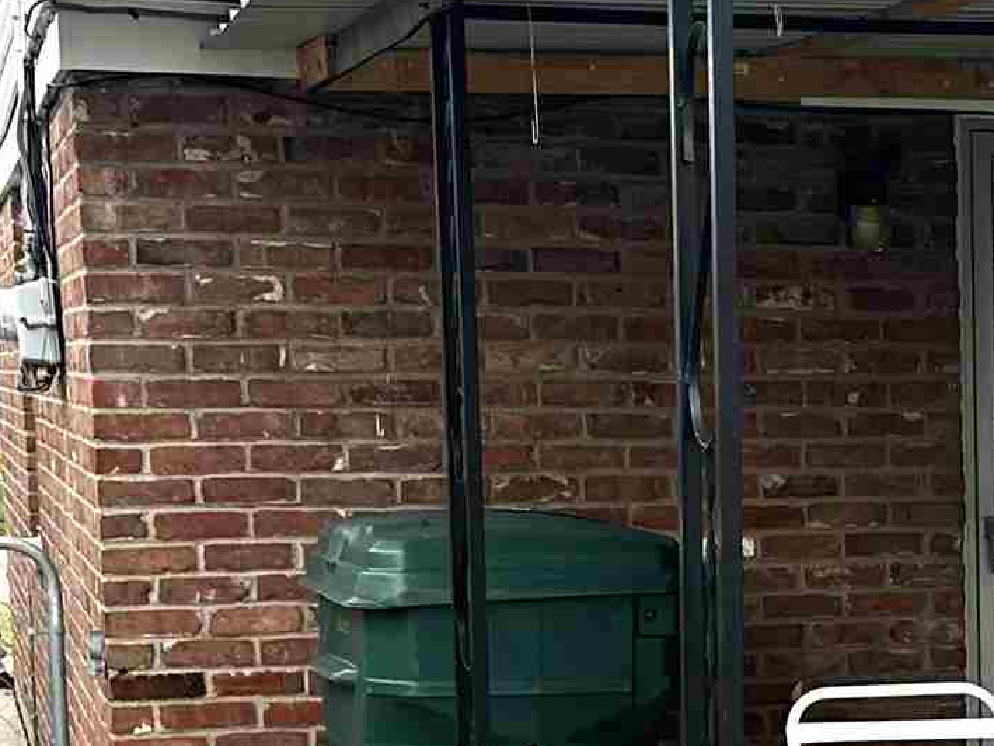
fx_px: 2987
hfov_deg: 17.9
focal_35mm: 104
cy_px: 788
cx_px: 1227
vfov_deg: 14.0
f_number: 1.78
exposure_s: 1/538
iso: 80
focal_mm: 6.86
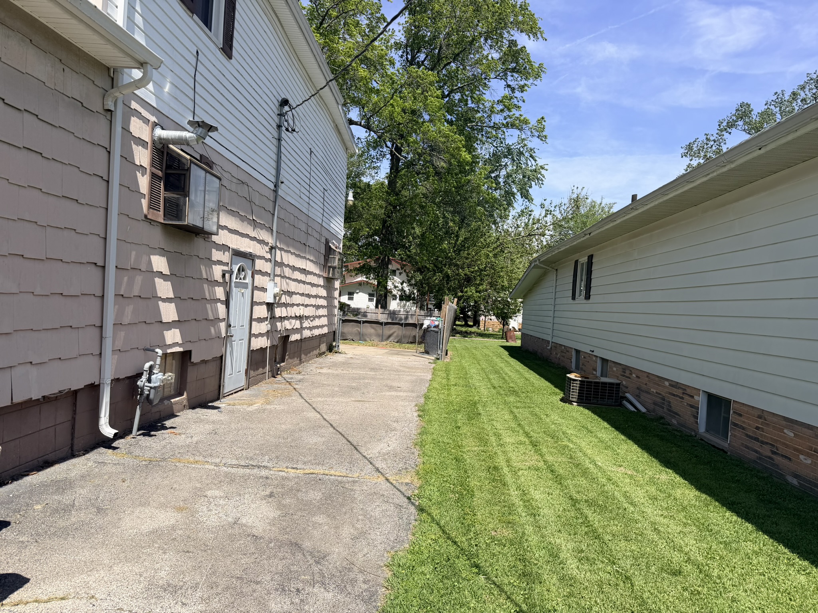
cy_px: 306
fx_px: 567
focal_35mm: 24
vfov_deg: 56.8
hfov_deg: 71.6
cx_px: 409
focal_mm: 6.76
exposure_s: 1/4975
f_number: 1.78
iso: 80
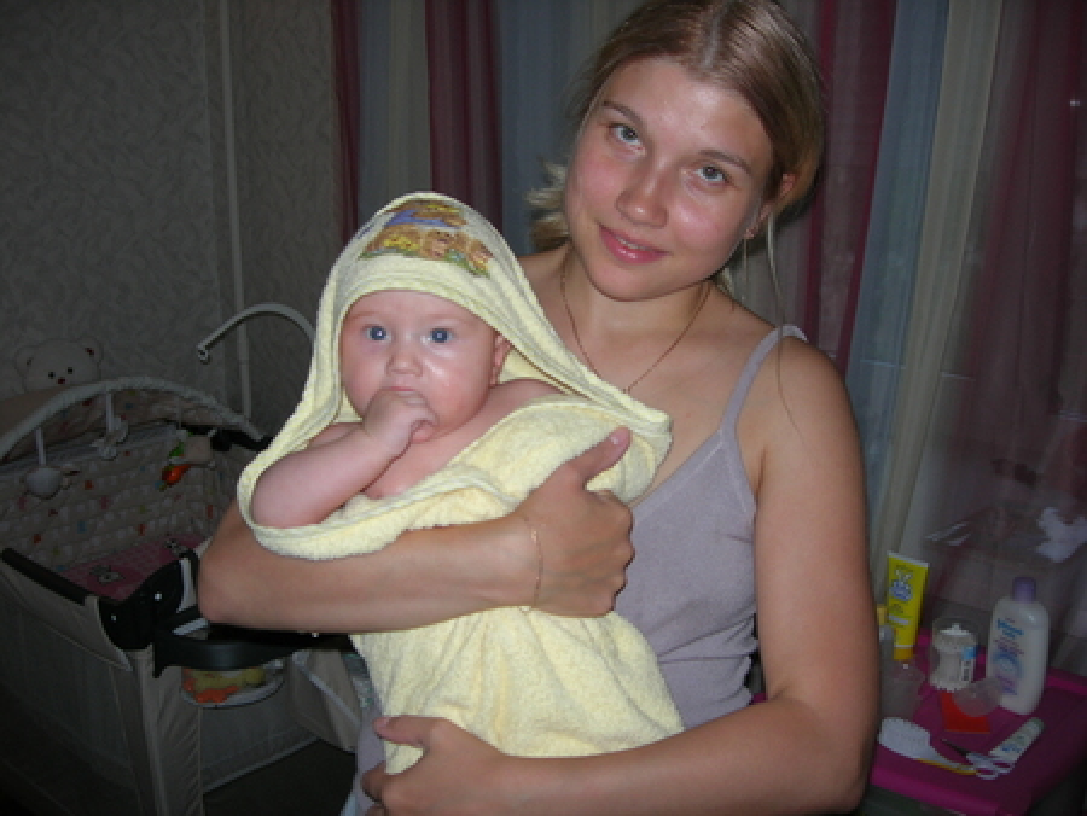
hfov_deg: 49.0
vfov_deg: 37.8
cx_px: 544
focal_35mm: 38
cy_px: 408
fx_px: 1194
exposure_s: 1/60.1
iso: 64
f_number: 2.8
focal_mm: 7.8
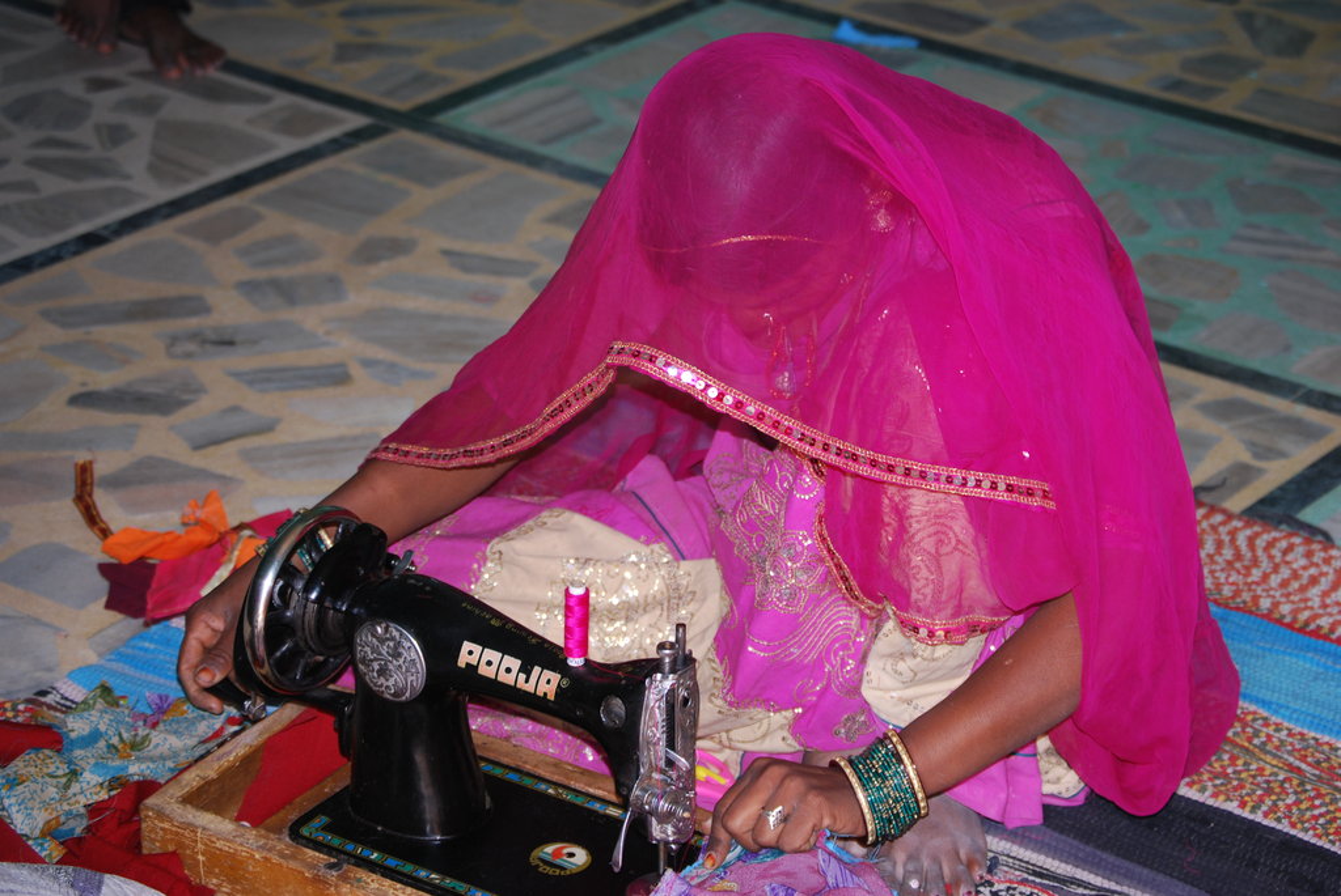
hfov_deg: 24.6
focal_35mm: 82
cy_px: 448
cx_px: 670
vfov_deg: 16.6
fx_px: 3076
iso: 200
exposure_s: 1/60
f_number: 4
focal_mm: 55
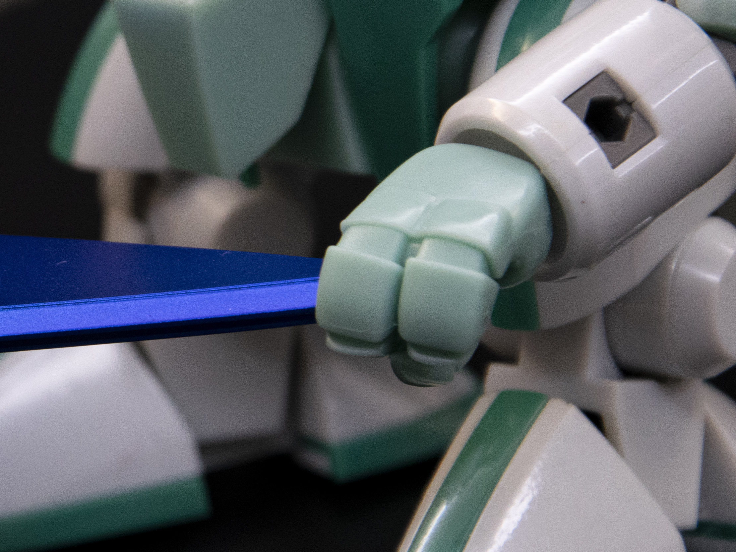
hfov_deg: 4.8
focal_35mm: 409
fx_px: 8702
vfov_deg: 3.6
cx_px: -154
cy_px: 274
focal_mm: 105
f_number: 9
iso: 800
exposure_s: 1/10
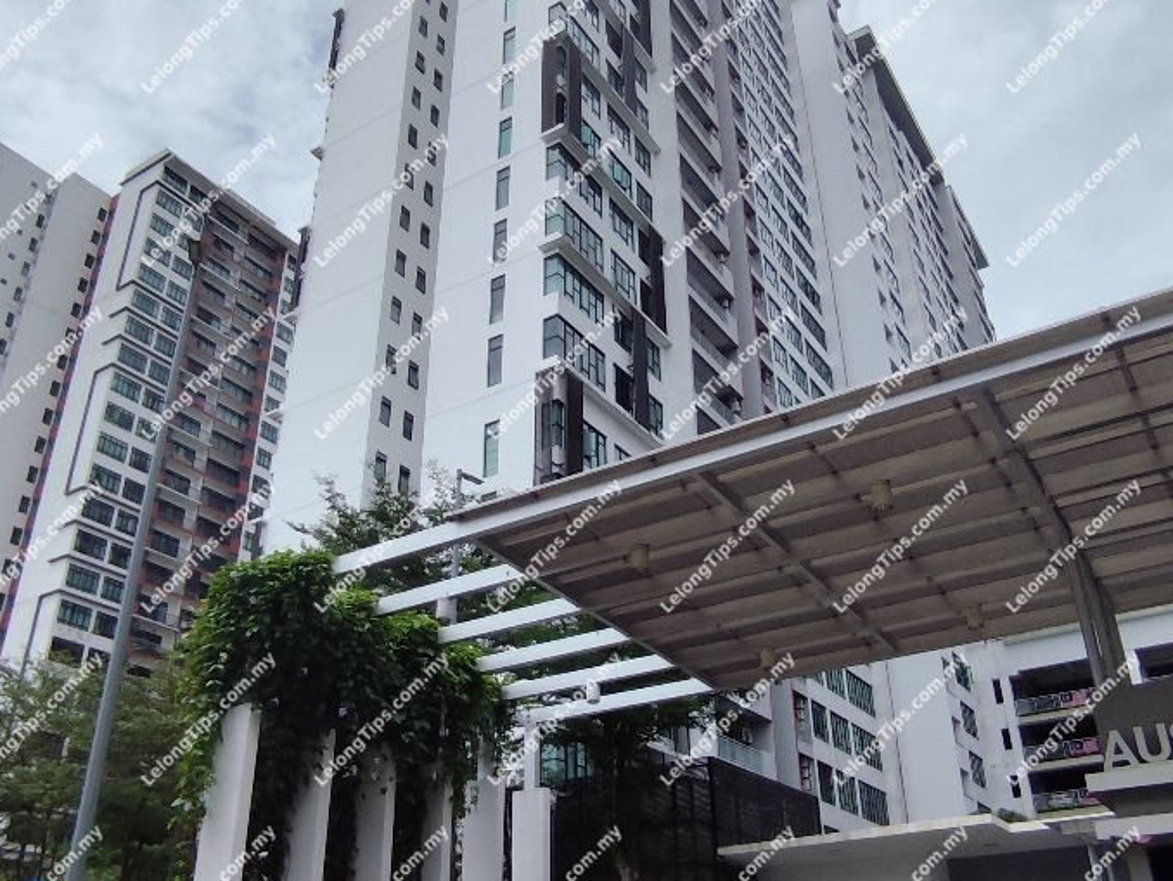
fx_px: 1017
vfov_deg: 46.8
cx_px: 529
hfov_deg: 59.8
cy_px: 419
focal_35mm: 30
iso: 50
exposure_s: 1/3660
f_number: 2.2
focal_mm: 1.65
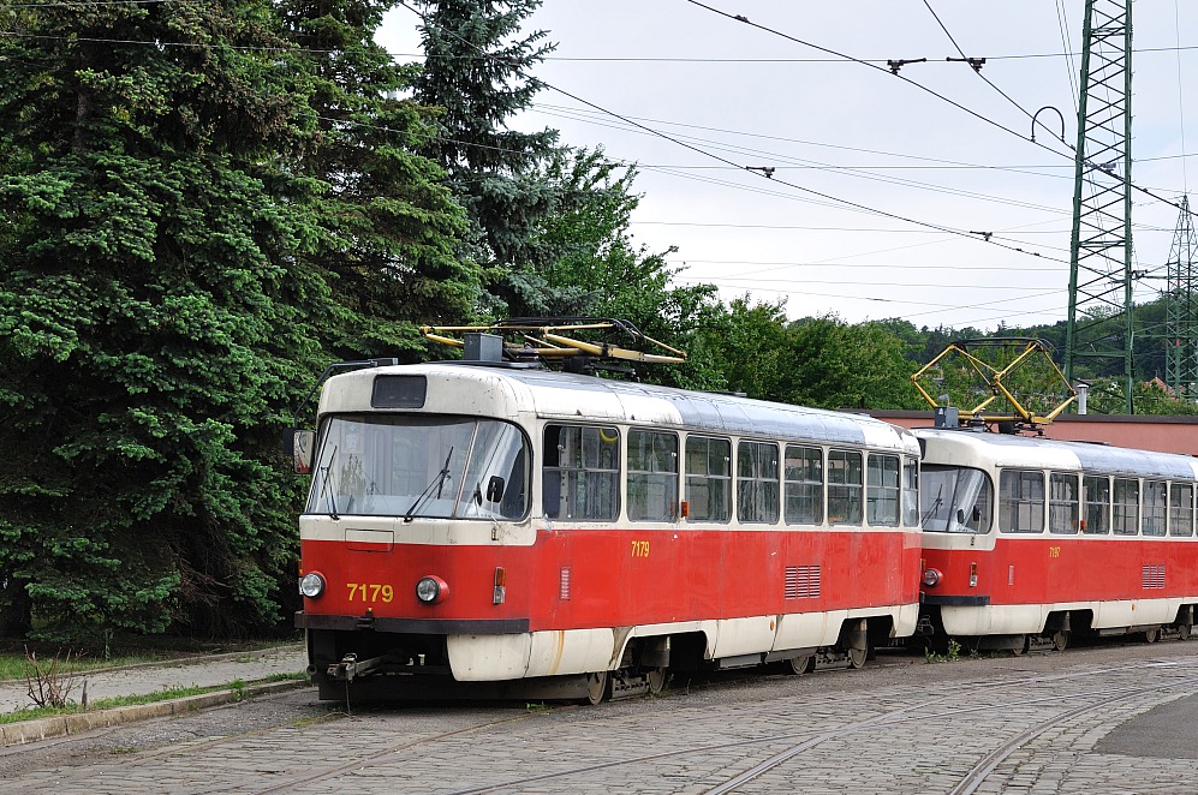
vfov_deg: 16.1
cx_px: 625
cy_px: 450
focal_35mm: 85
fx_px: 2813
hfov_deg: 24.0
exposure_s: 1/400
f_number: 5.6
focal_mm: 45
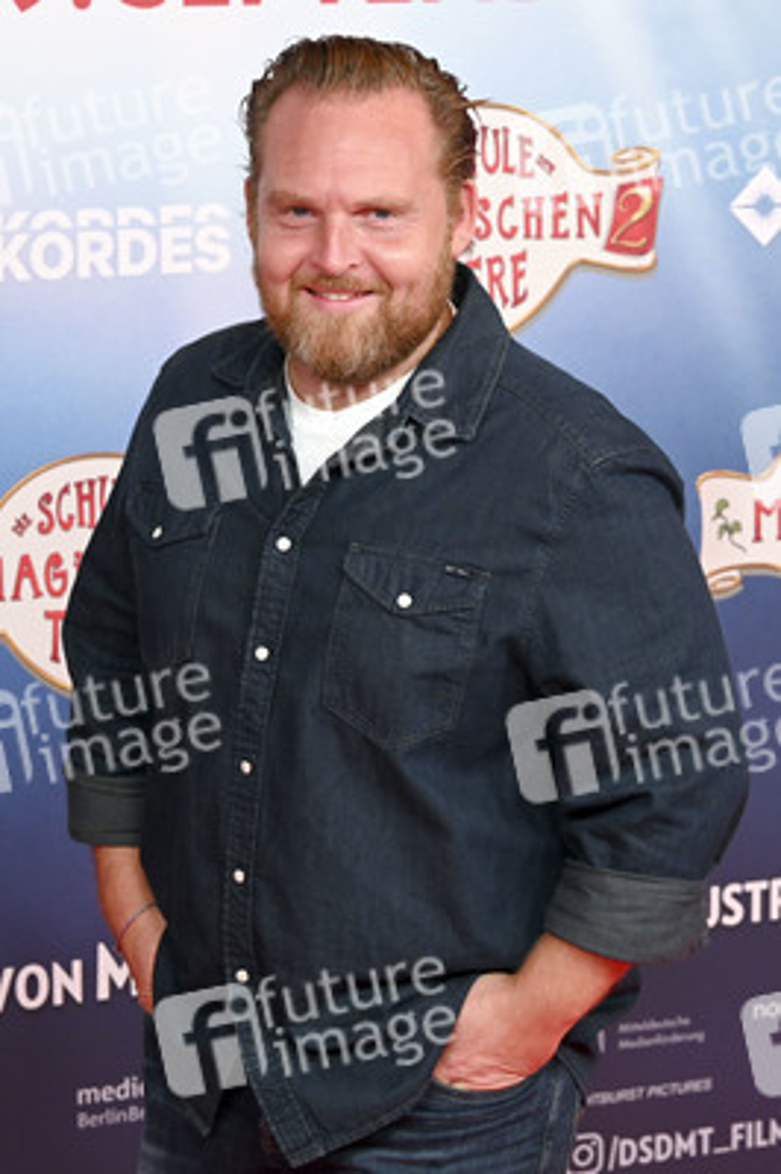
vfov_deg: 27.0
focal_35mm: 75
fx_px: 2445
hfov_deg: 18.2
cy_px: 587
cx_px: 390
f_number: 8
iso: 1000
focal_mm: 75
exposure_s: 1/125
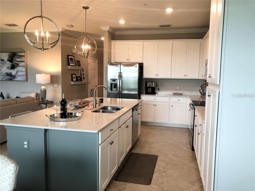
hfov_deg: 63.4
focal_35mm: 28
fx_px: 206
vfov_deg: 49.7
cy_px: 96
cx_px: 128
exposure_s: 1/30
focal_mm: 3.99
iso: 32
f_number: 1.8
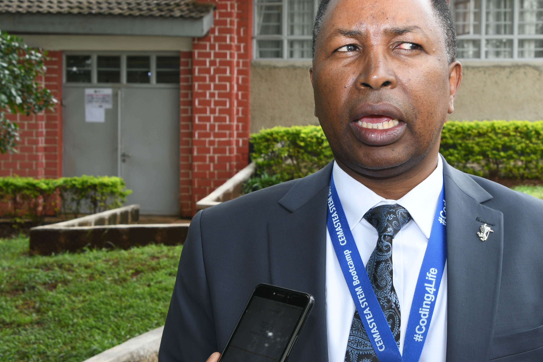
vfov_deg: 23.0
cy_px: 156
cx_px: 354
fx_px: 890
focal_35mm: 59
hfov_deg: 33.7
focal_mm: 30
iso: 400
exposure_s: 1/100
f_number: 11
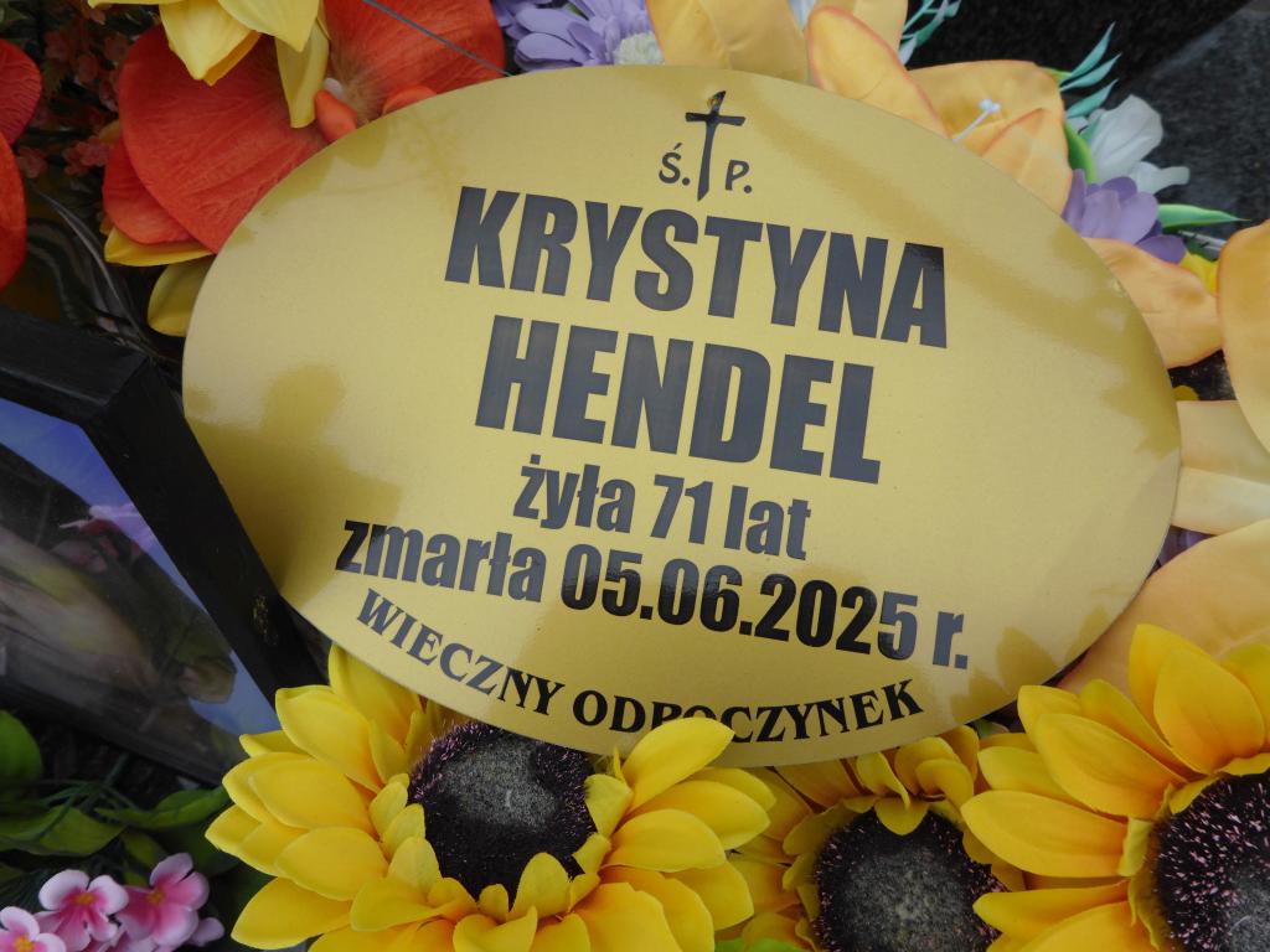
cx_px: 635
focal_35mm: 28
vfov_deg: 49.7
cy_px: 476
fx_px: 1027
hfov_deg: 63.4
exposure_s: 1/400
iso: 80
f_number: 3.3
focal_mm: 4.9
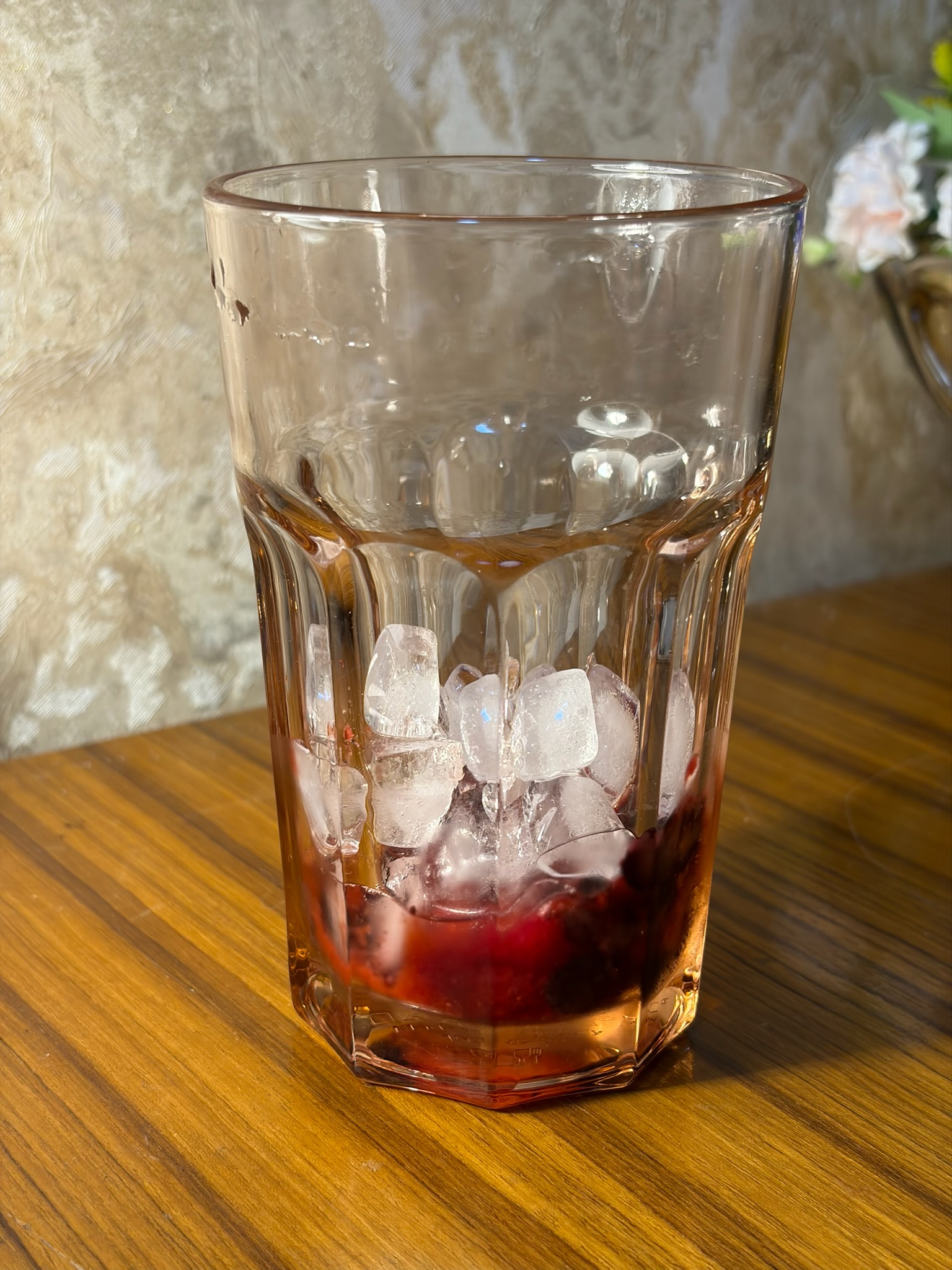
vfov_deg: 36.8
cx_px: 476
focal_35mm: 52
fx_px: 1907
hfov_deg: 28.0
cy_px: 635
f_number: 1.6
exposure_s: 1/50
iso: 64
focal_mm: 5.96
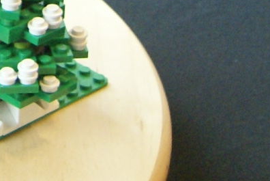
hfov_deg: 6.6
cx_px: -185
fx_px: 2305
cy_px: -305
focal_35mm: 307
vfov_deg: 4.4
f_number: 4
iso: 400
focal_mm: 28
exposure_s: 1/30
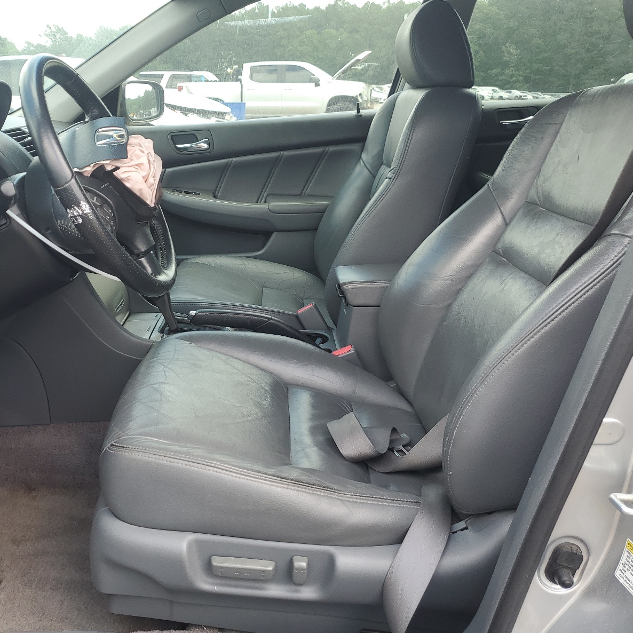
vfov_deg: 52.5
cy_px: 314
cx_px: 226
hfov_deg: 51.8
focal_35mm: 31
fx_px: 641
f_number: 1.5
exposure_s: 1/303
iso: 50
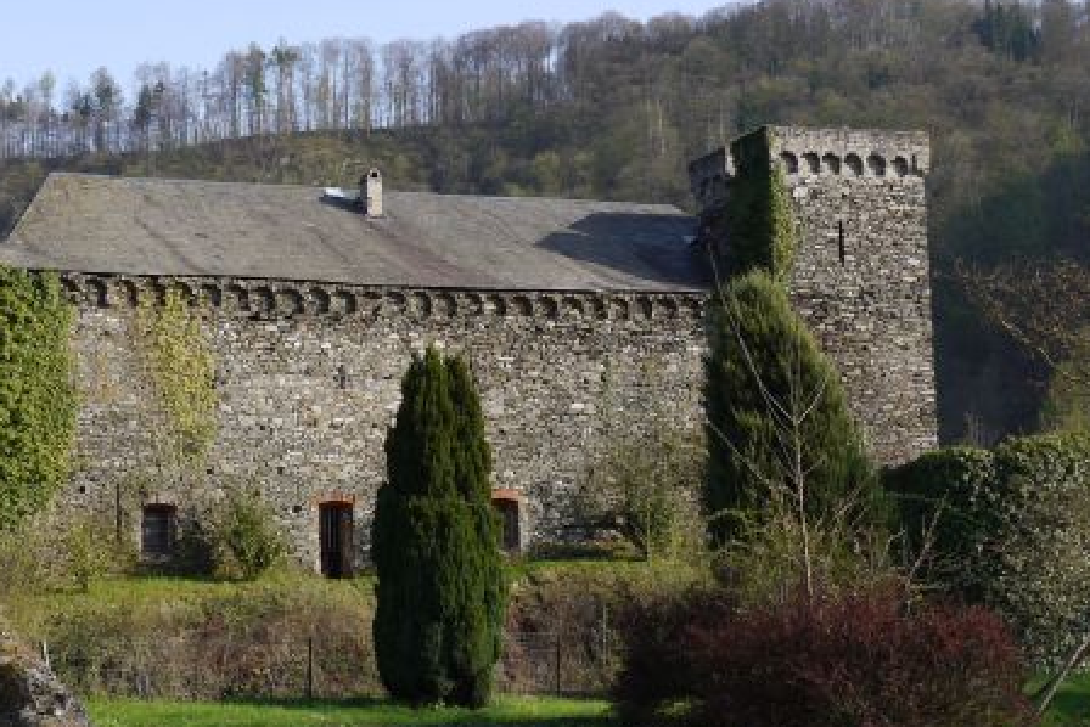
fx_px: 1575
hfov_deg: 37.8
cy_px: 401
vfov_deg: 26.0
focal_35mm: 52
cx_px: 380
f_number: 5.6
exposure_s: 1/250
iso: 100
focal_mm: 14
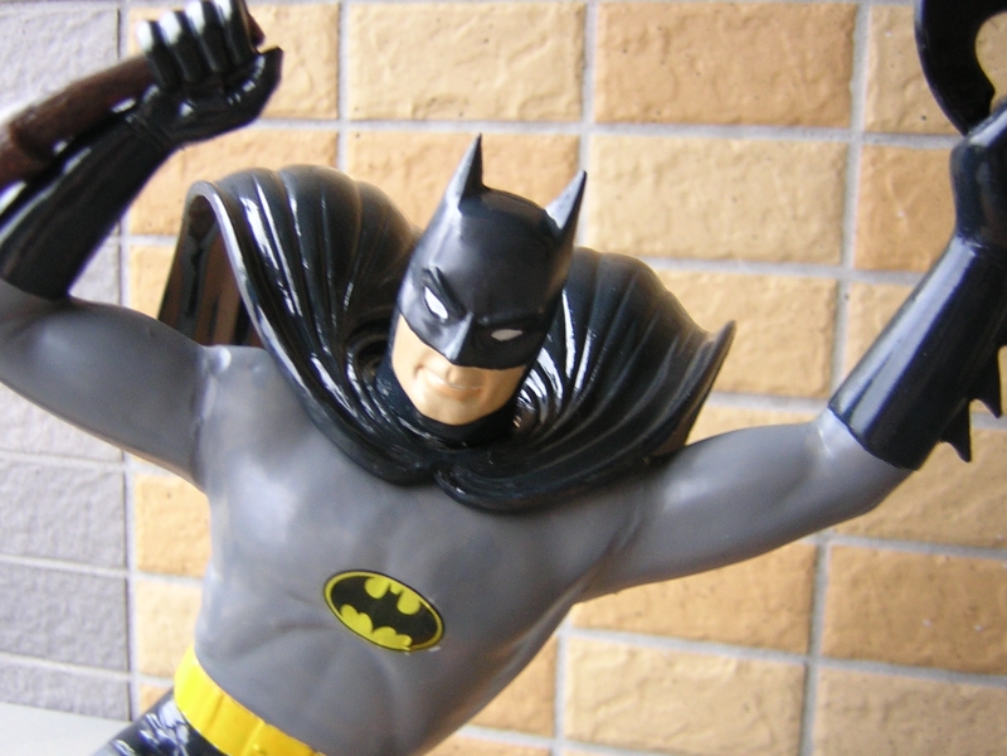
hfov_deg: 46.8
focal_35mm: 40
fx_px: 1164
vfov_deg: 36.0
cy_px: 378
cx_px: 504
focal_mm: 5.2
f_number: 2.7
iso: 247
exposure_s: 1/126
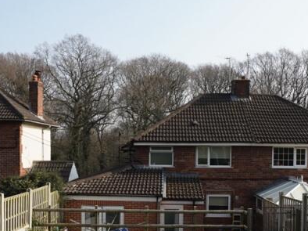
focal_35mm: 40
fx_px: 356
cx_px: 156
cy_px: 157
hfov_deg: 46.8
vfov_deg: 35.5
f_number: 8
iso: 640
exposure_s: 1/1000
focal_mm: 16
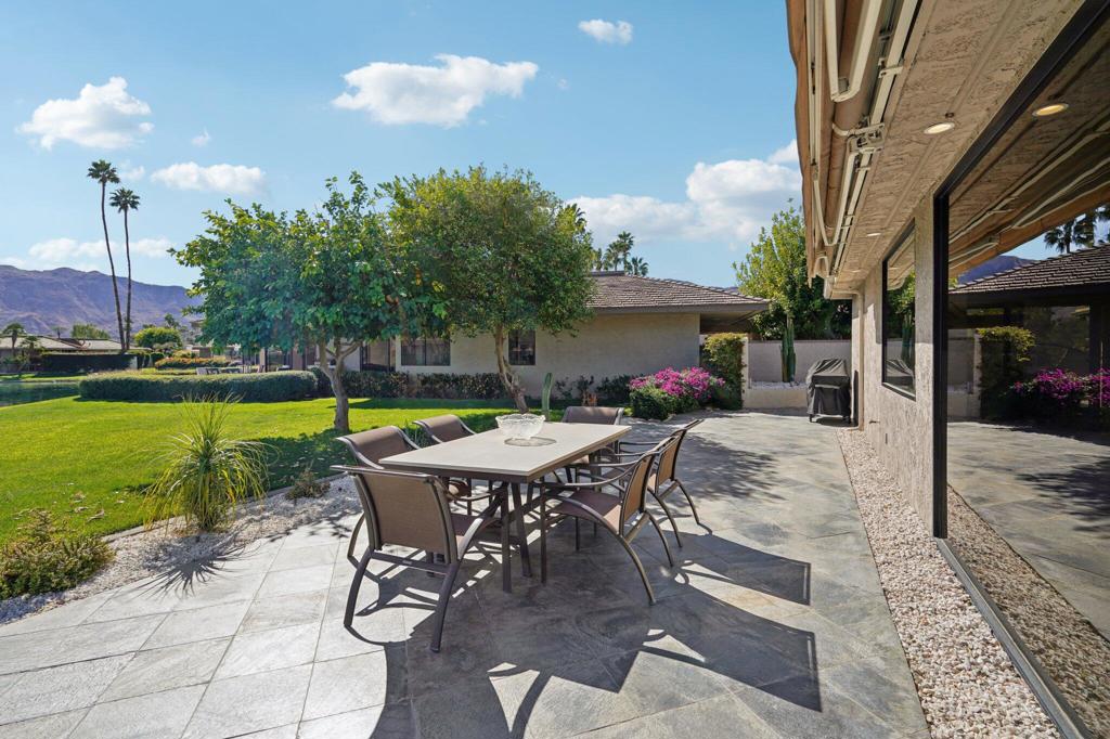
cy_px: 370
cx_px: 555
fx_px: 493
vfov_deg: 73.7
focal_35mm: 16
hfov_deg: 96.8
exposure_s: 1/320
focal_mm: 16
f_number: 8
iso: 100
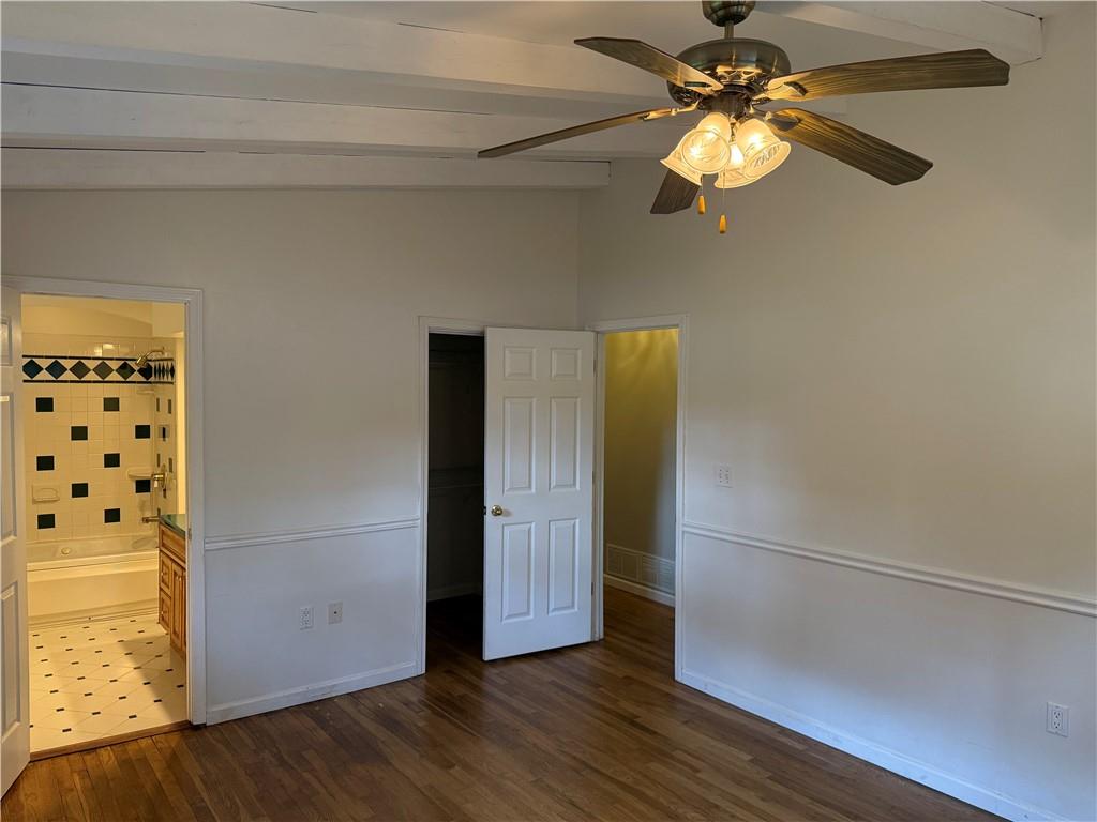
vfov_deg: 56.8
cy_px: 411
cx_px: 548
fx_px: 761
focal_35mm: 24
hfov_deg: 71.6
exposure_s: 1/120
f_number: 1.78
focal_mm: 6.76
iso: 320
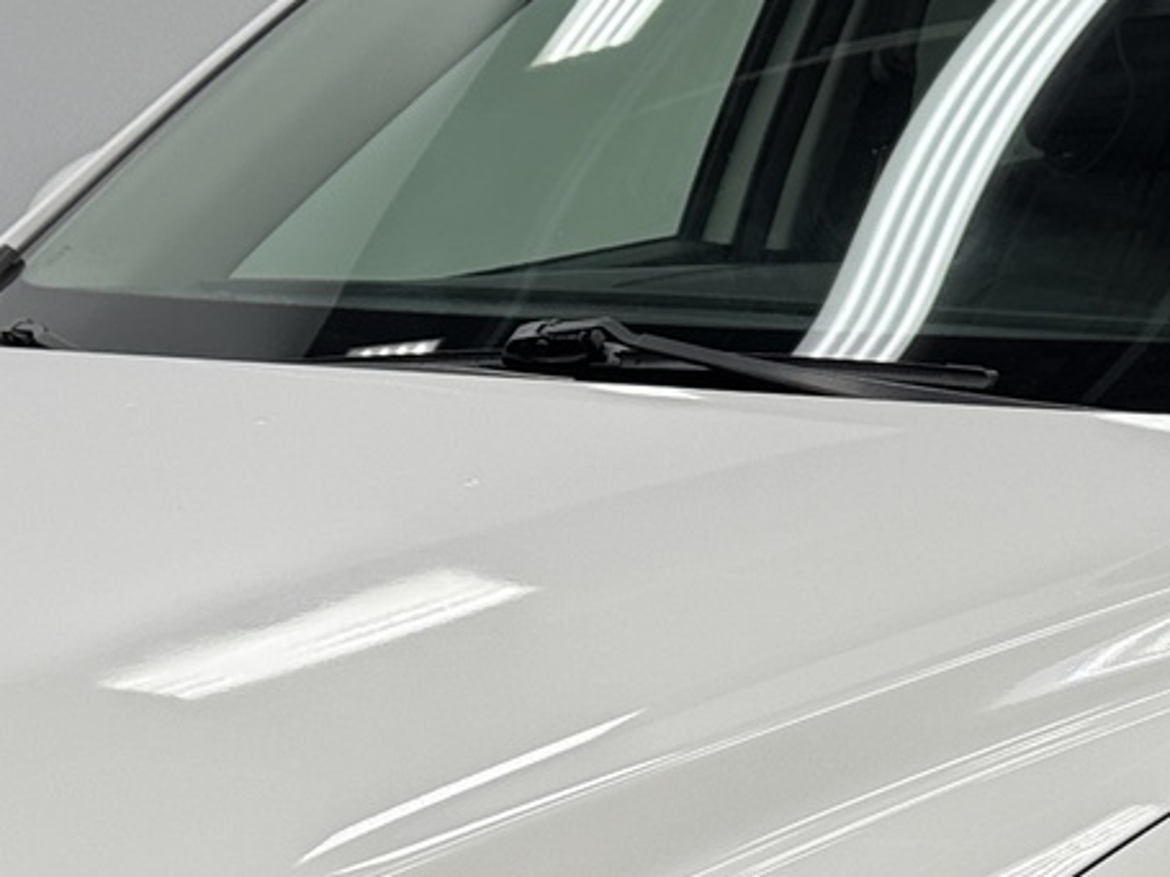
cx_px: 591
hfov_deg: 18.2
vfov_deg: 13.2
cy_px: 1126
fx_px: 3649
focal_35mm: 108
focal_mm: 6.76
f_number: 1.78
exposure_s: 1/952
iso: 80
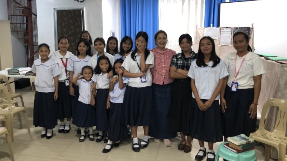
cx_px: 140
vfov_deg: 36.6
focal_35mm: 32
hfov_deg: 61.0
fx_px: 243
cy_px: 69
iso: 40
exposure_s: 1/15
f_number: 1.8
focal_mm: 3.99
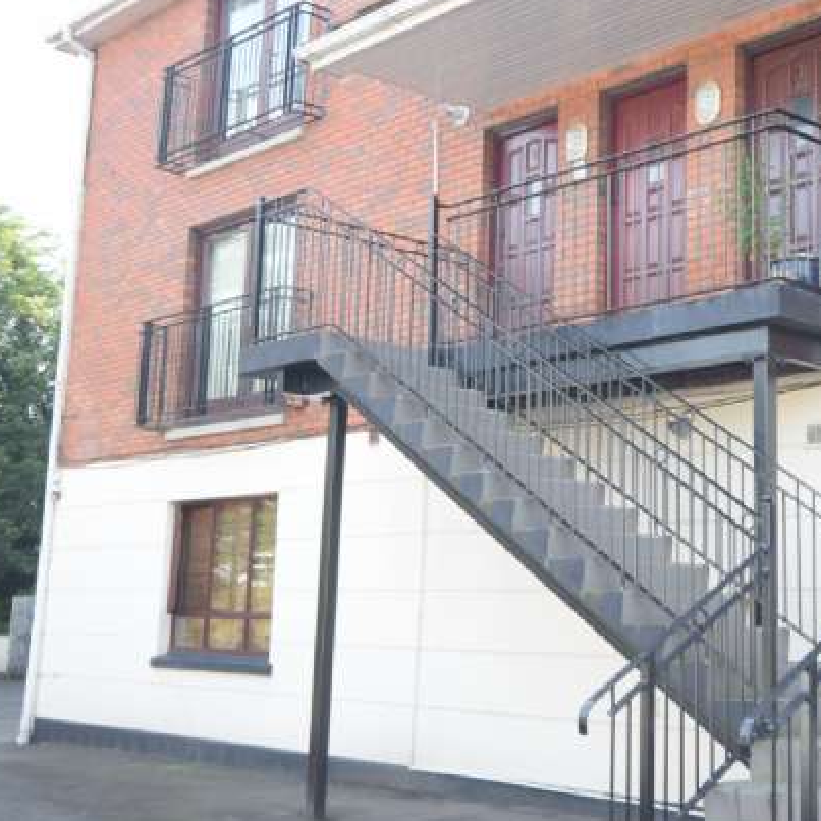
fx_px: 1529
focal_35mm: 57
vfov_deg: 30.0
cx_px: 562
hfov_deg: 29.8
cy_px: 319
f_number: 6.3
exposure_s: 1/160
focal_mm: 20
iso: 400
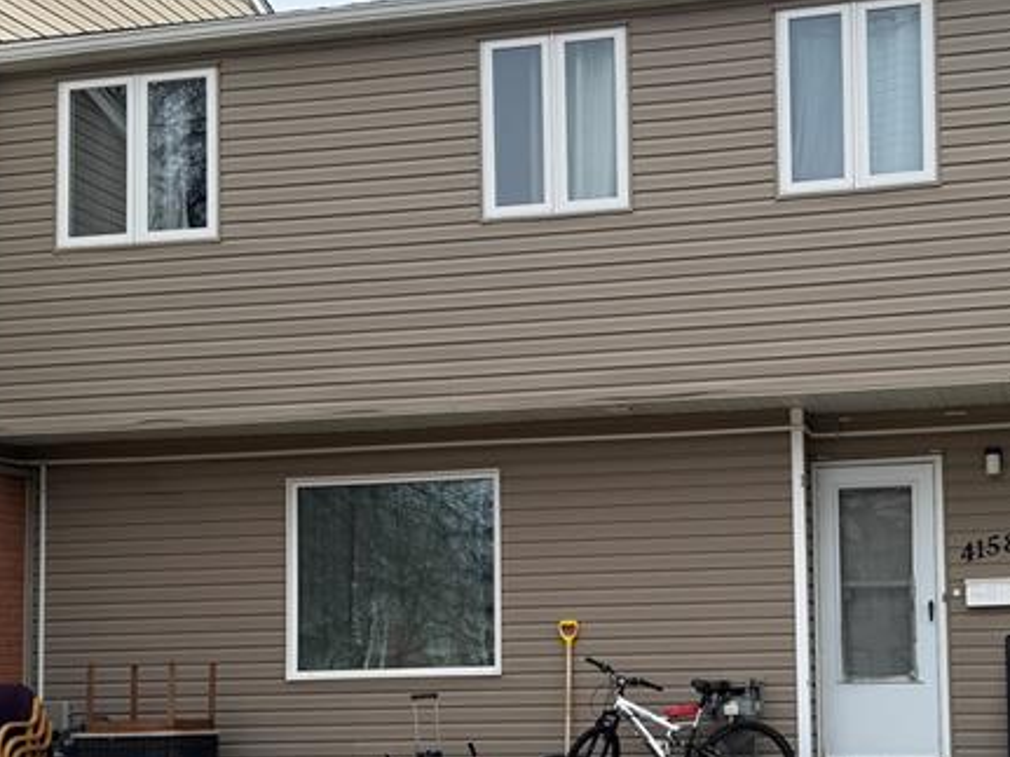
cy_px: 546
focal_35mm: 57
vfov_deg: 25.4
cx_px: 726
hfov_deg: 33.3
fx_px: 1663
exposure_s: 1/1767
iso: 80
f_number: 1.78
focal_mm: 6.76
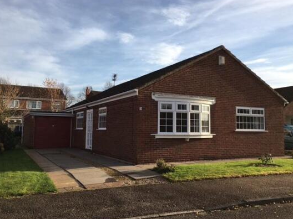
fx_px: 271
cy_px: 106
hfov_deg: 56.8
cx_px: 156
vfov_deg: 44.2
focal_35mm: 32
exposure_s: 1/874
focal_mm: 4.15
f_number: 2.2
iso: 25
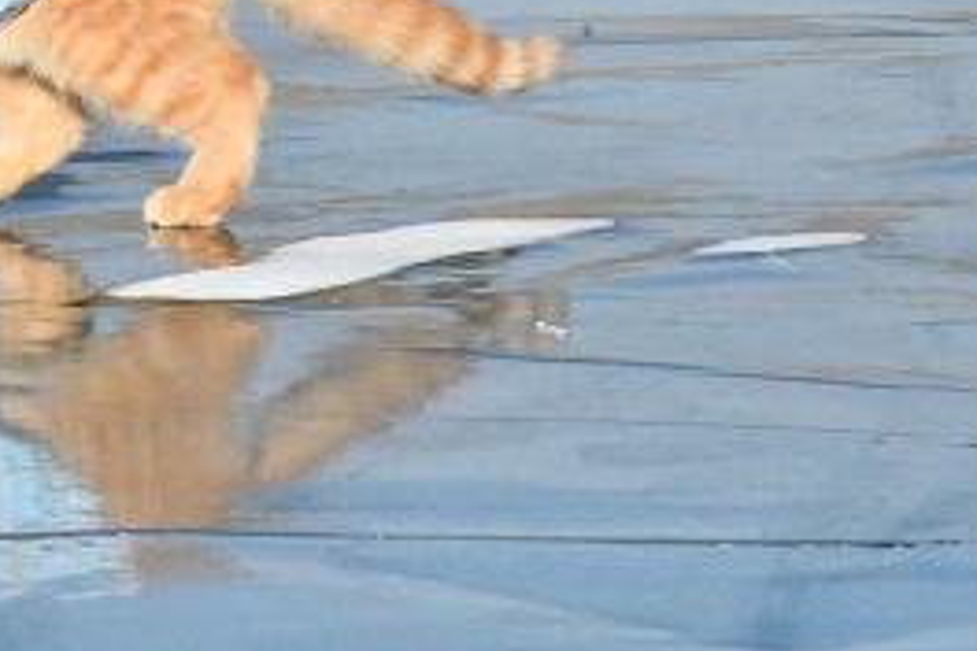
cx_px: -52
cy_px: -81
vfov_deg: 2.9
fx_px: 12944
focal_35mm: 477
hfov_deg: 4.3
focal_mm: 140
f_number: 29
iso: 8000
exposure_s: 1/8000
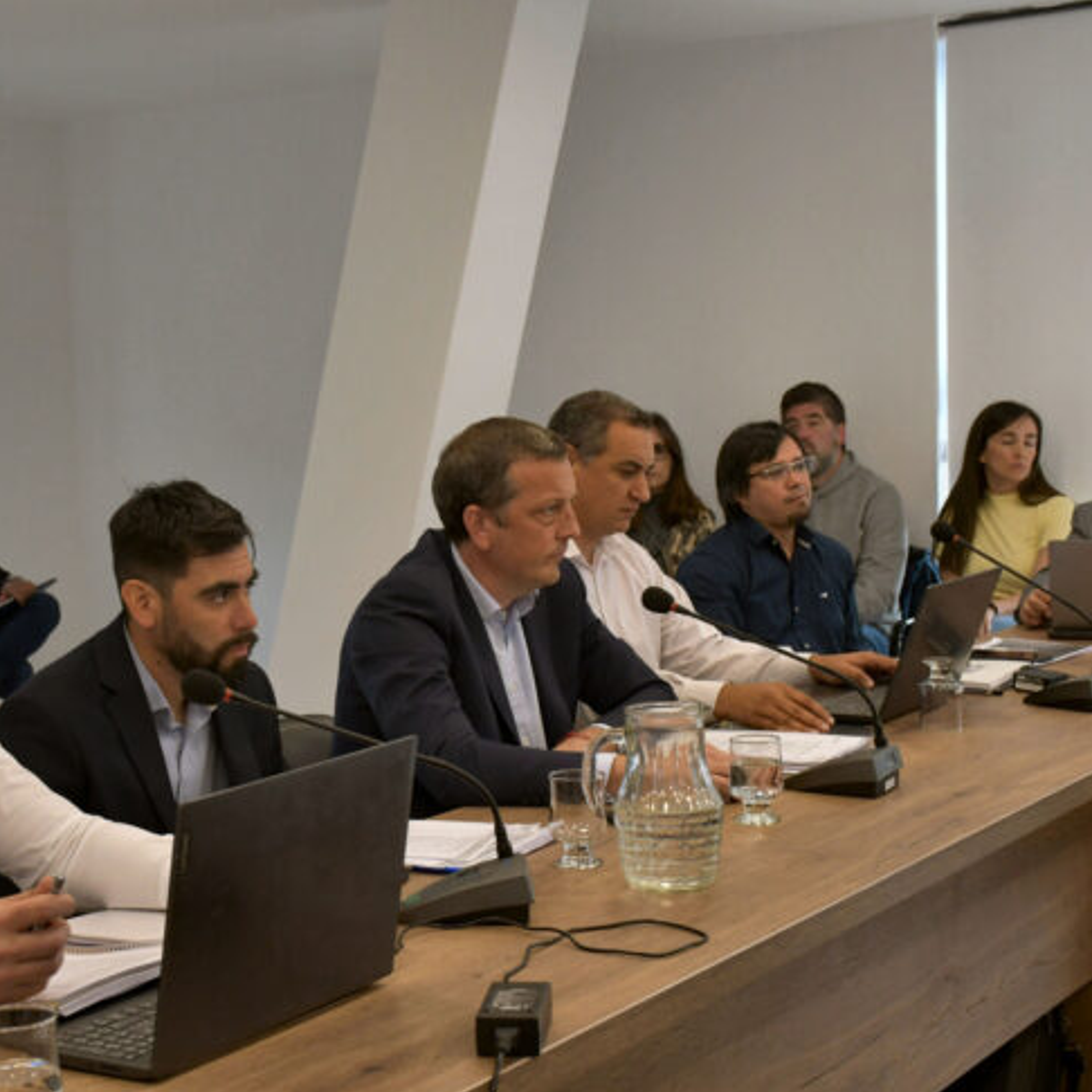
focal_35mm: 63
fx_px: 2248
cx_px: 461
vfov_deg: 27.3
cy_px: 557
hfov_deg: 27.3
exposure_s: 1/200
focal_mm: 32
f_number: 7.1
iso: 1250
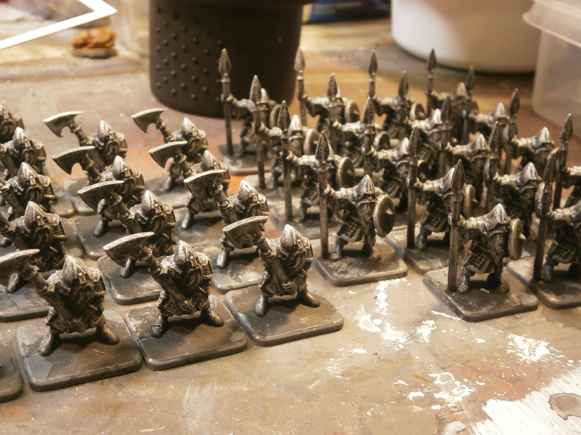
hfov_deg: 40.4
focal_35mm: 47
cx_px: 290
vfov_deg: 30.9
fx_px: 789
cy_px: 218
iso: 200
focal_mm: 8.3
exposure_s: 1/8
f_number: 3.4
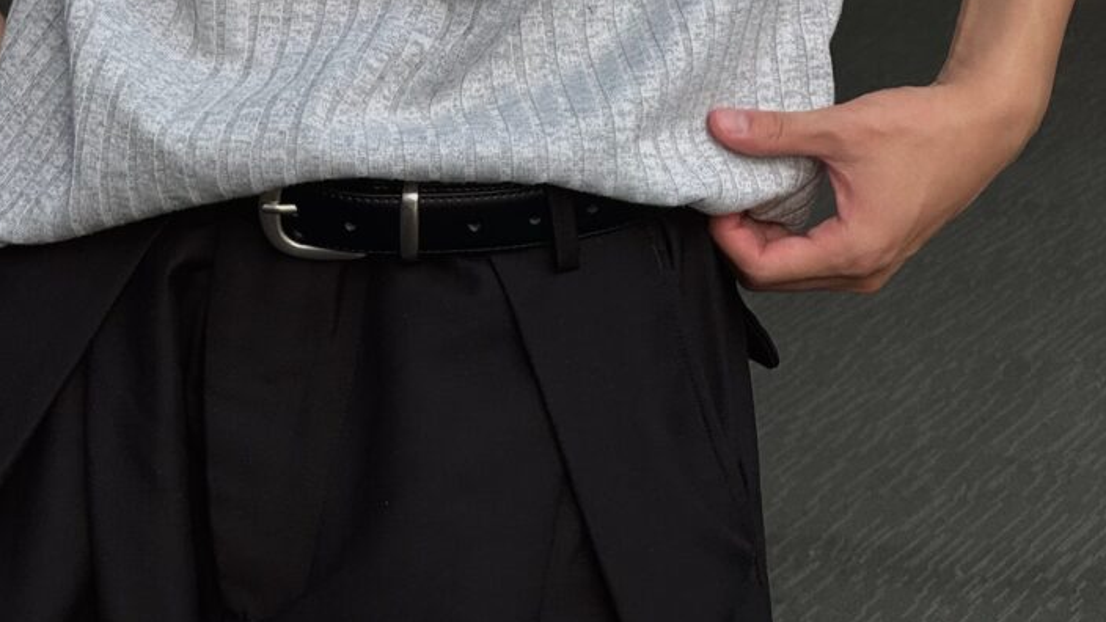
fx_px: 4194
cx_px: 481
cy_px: -303
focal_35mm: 143
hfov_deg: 15.0
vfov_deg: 8.3
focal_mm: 9
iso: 50
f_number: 2.8
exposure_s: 1/99
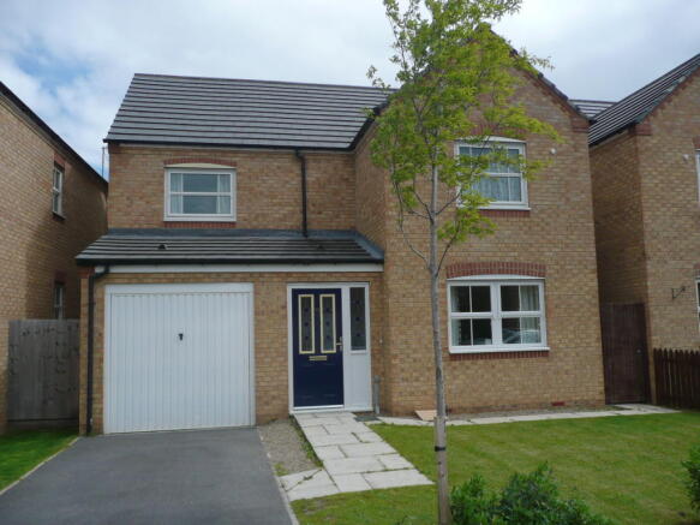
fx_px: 566
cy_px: 262
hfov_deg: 63.5
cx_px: 350
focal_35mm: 28
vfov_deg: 49.7
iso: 100
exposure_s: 1/1000
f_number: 3.3
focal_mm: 4.6
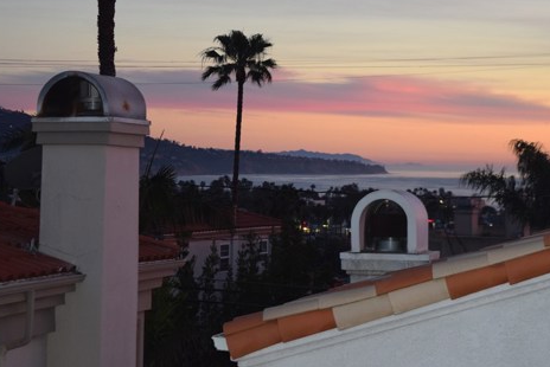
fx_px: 1738
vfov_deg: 12.1
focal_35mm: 114
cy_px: 147
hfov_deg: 18.0
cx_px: 325
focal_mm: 55
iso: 1400
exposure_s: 1/60
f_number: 5.6
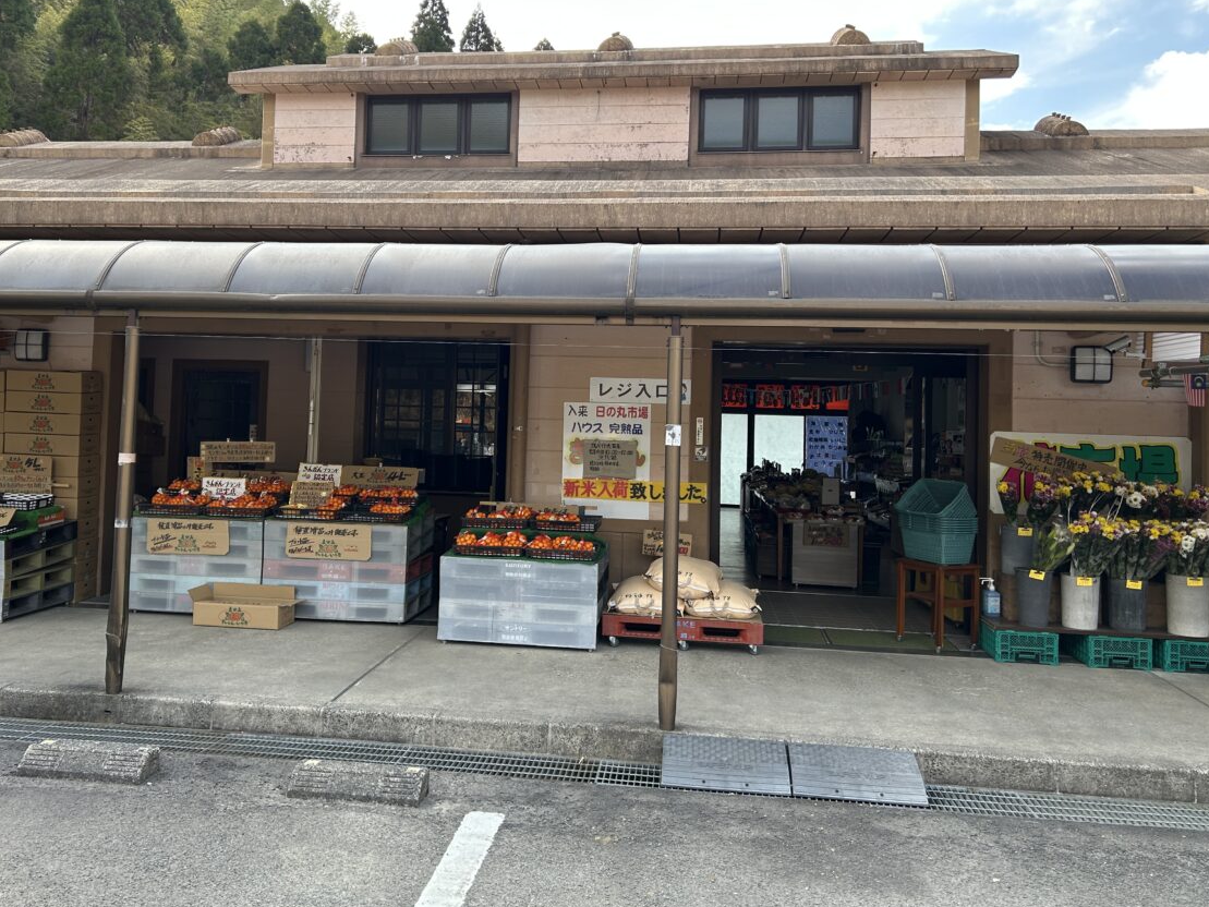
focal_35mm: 30
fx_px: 1048
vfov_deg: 46.7
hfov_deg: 59.8
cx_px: 541
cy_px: 398
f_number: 1.5
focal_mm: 5.7
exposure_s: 1/572
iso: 50
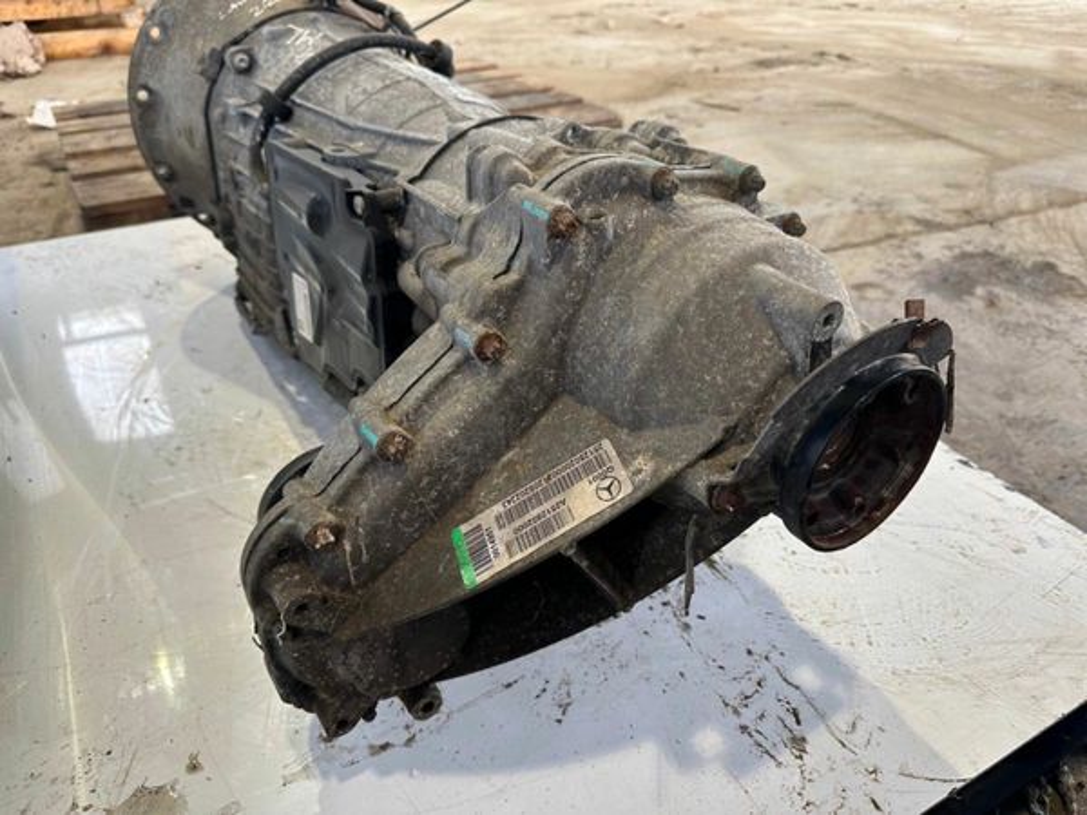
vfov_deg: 56.8
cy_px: 408
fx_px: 754
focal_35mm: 24
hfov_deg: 71.6
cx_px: 544
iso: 160
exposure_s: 1/50
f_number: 1.78
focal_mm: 6.86
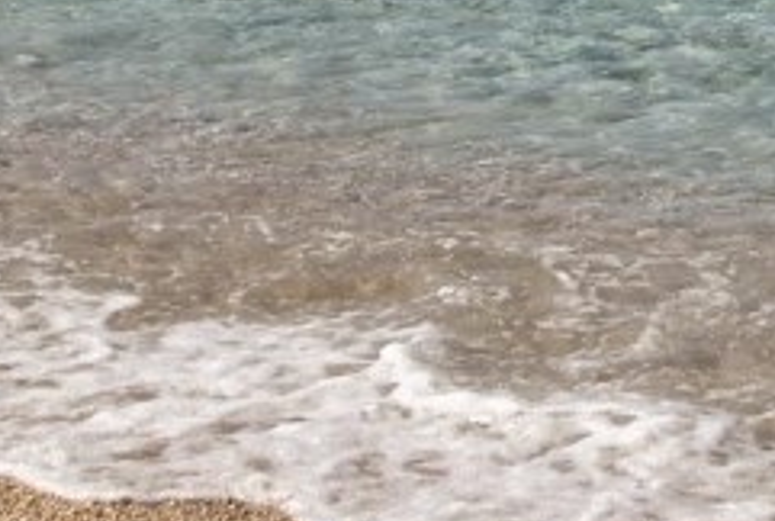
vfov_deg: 7.8
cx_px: 1217
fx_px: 3690
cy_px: -460
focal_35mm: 171
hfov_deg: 11.4
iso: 100
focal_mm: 24
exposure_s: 1/250
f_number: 8
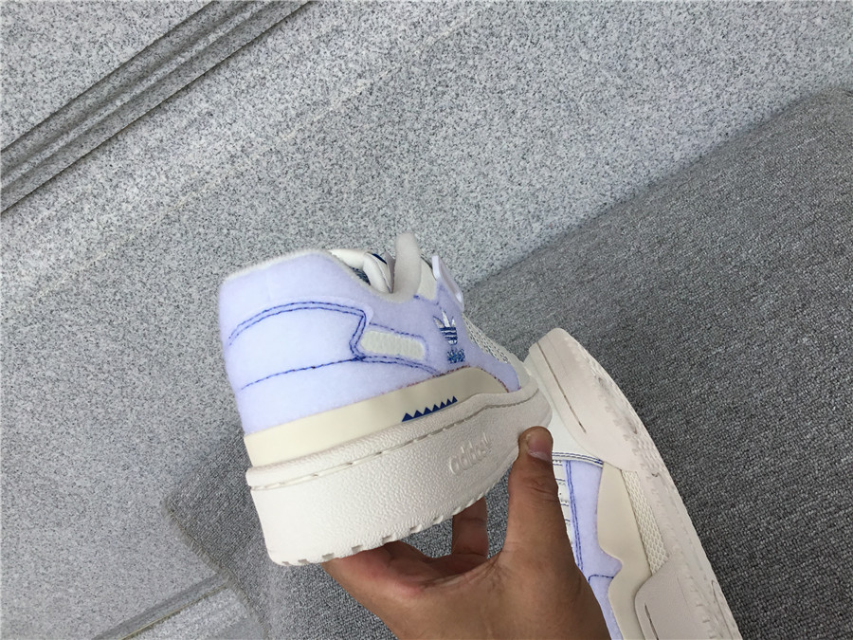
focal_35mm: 31
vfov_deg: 45.4
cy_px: 320
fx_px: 764
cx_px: 426
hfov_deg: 58.4
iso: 25
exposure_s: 1/452
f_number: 2.4
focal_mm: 3.3
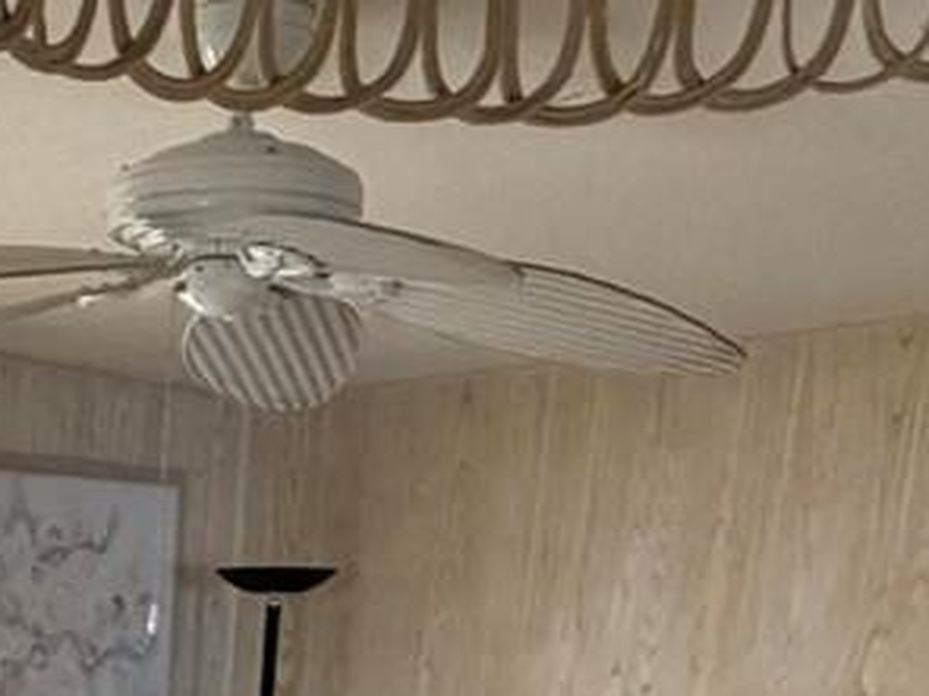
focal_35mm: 76
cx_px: -170
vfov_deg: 14.7
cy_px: 1512
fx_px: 2039
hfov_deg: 23.6
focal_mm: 2.22
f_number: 2.2
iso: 320
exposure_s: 1/91
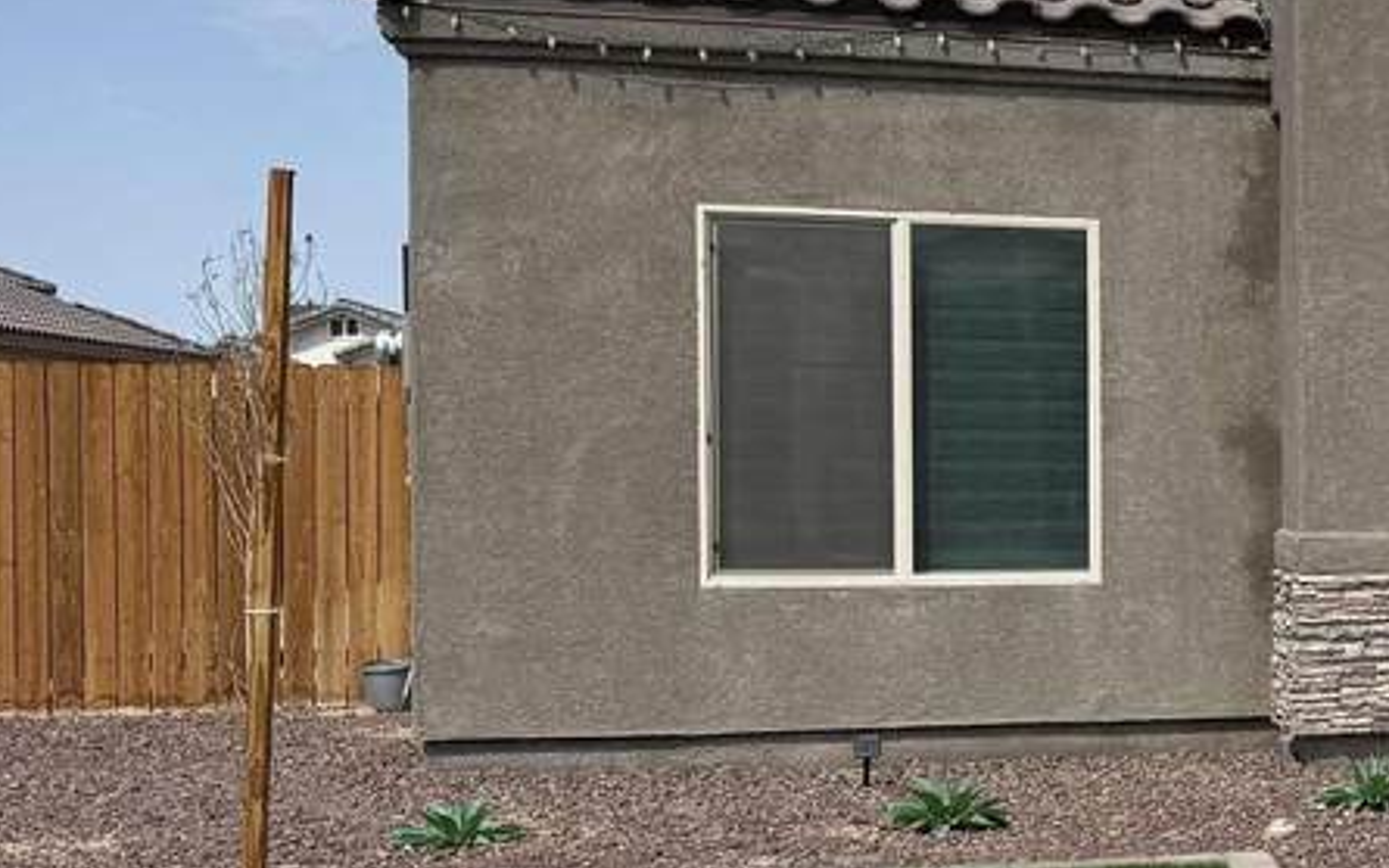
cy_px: 529
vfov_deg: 17.8
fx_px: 2764
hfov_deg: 24.2
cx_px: 1872
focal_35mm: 73
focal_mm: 6.76
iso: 80
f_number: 1.78
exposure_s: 1/6711
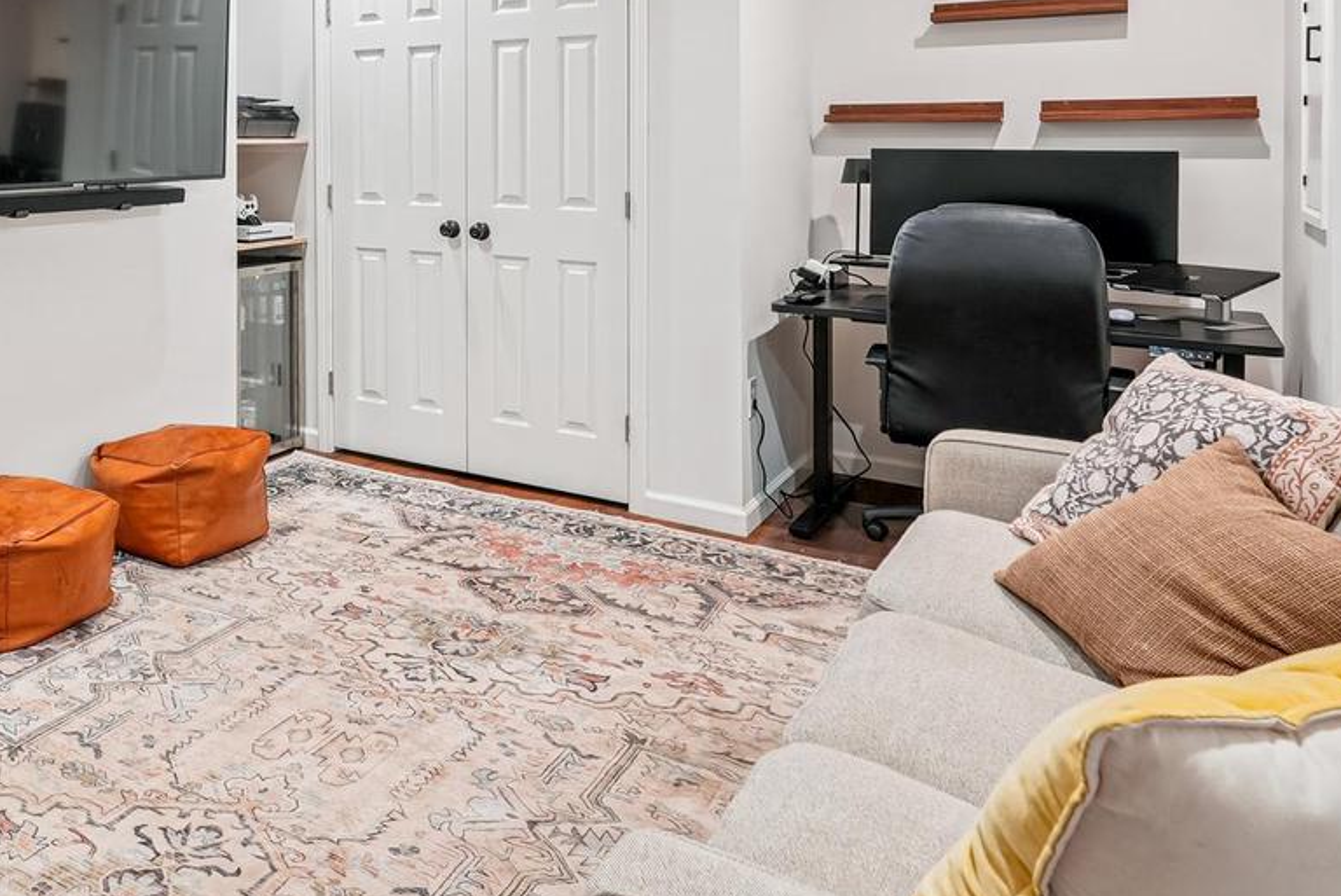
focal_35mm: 30
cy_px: 151
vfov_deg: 41.4
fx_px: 1118
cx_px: 220
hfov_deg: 56.2
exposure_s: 1.3
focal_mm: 16
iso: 100
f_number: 8
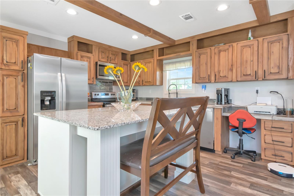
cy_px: 98
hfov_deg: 85.4
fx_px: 159
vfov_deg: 63.2
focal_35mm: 20
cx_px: 147
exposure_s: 1/15
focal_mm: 13
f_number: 11
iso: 640
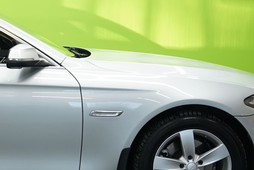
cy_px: 119
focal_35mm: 130
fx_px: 917
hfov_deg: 15.1
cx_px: -72
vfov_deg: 10.5
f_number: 2.8
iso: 640
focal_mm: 41
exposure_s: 1/60
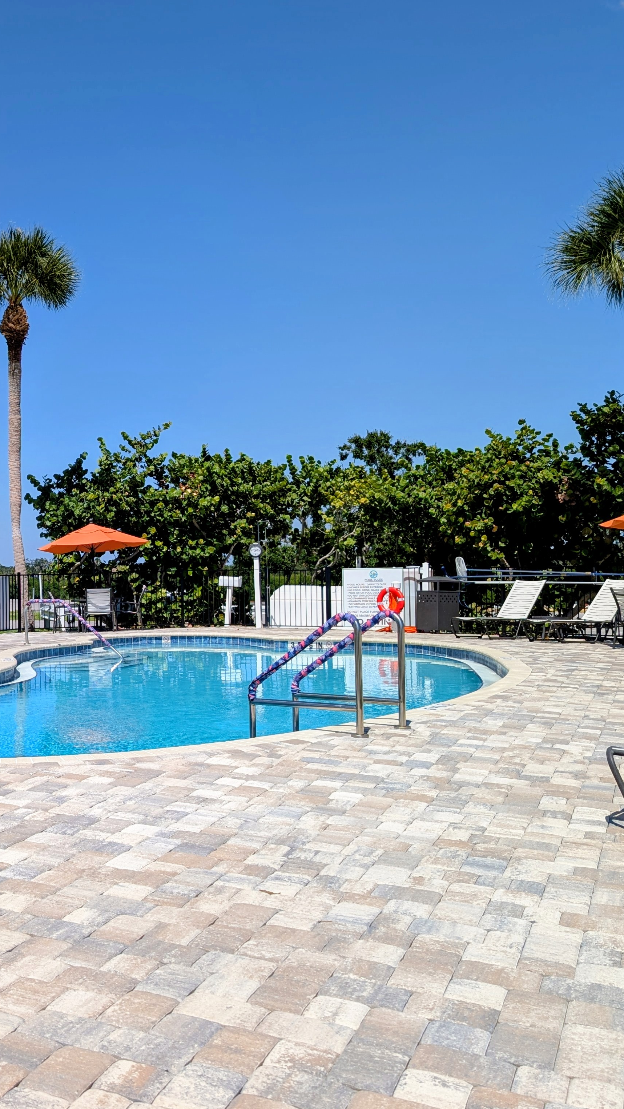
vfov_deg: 56.6
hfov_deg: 32.0
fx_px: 1029
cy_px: 557
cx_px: 56
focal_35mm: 35
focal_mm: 6.9
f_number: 1.68
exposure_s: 1/1745
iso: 21
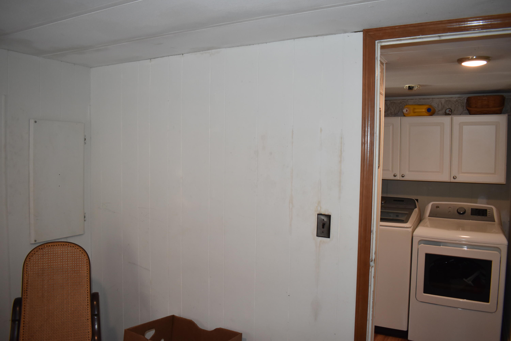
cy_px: 170
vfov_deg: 47.9
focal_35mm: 27
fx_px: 383
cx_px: 256
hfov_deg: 67.4
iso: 800
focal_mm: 18
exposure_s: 1/160
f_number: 4.5
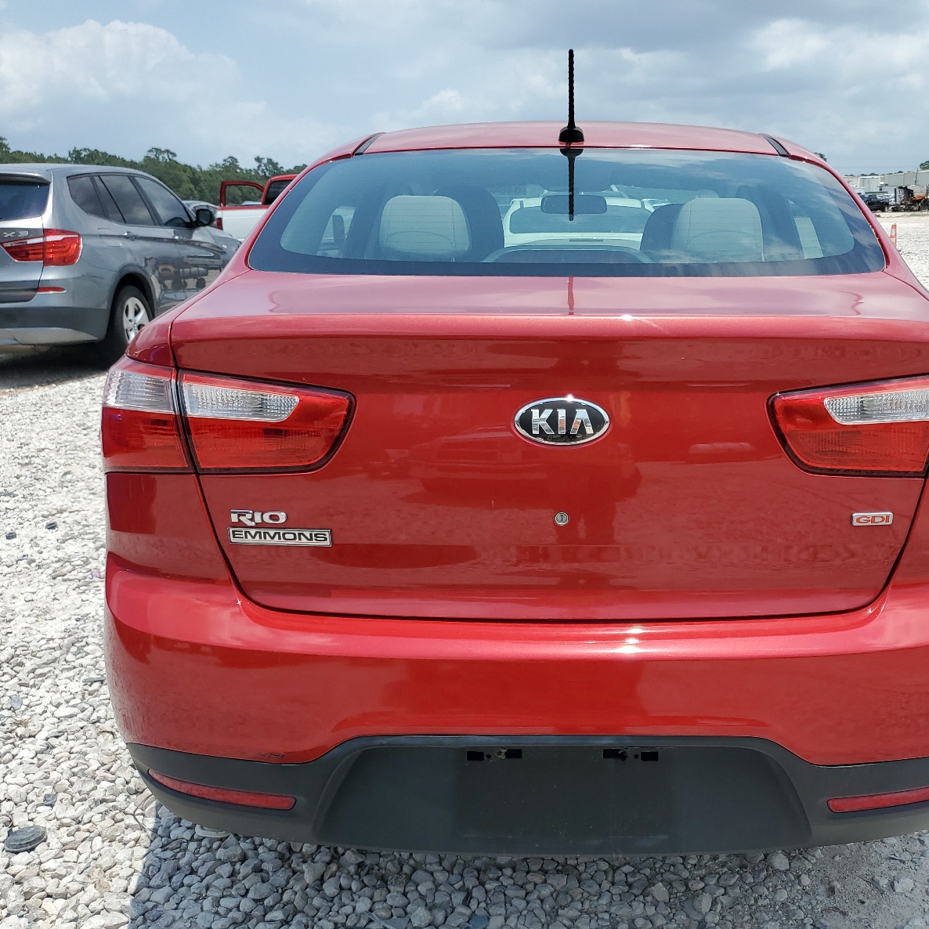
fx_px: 941
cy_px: 464
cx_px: 560
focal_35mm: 31
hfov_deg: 52.2
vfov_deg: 52.5
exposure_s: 1/5000
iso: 50
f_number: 1.5
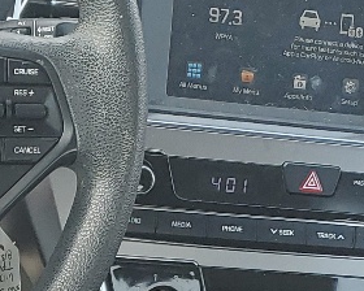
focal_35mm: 145
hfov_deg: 13.1
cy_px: 494
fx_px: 1562
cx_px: -23
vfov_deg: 10.2
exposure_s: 1/263
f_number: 1.5
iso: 50
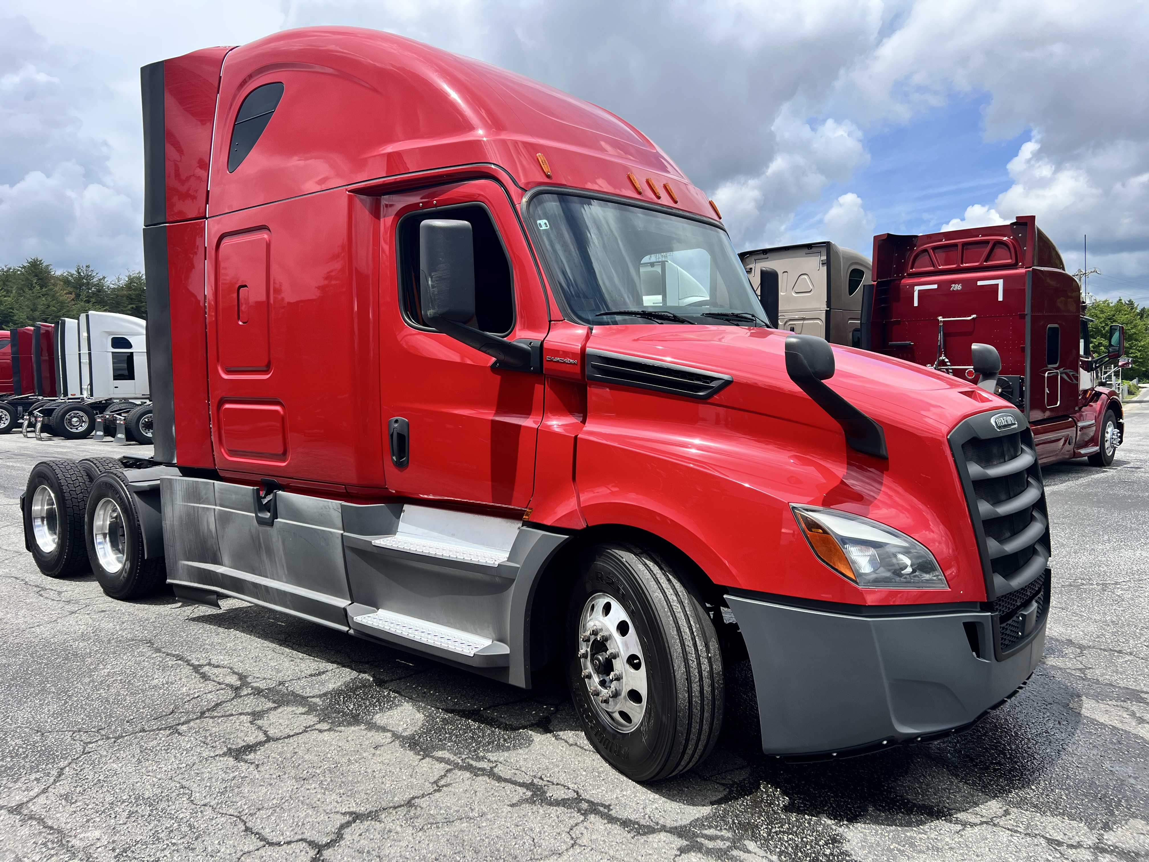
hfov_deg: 67.3
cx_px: 574
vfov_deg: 53.1
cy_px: 431
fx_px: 863
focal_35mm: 26
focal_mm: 5.7
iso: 50
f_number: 1.5
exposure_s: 1/2695
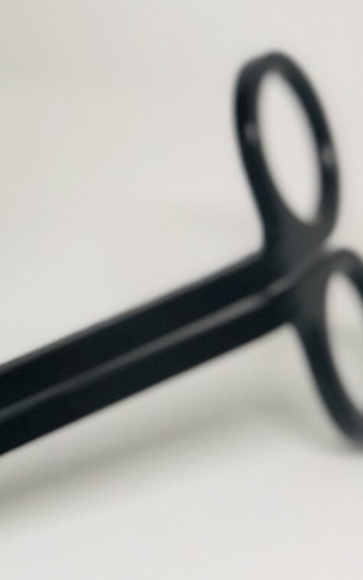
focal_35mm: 185
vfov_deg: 11.3
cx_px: -193
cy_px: 401
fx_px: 2928
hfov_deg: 7.0
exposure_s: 1/50
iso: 25
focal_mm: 6
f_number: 2.4
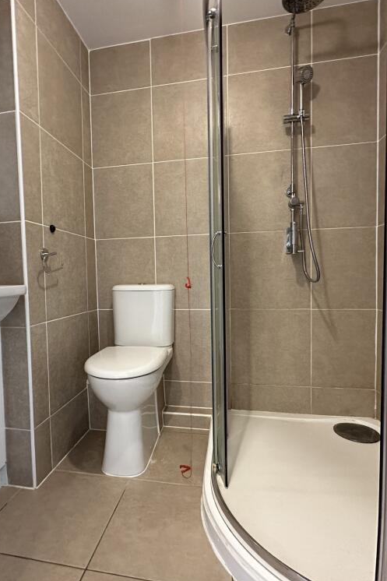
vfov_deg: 84.0
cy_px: 290
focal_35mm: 20
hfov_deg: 61.6
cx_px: 163
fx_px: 323
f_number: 2.2
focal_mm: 2.22
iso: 500
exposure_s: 1/60
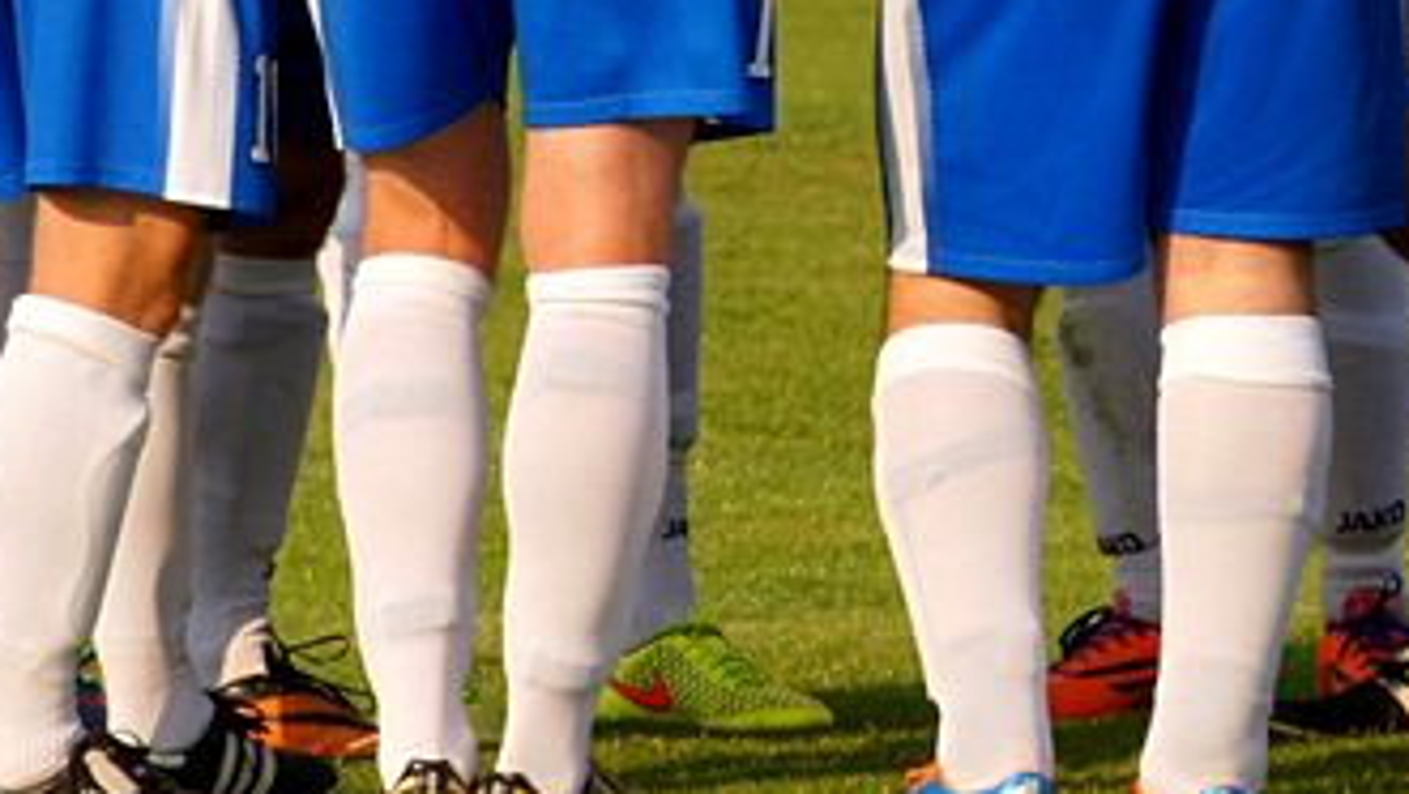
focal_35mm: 930
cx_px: 828
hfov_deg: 2.3
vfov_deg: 1.3
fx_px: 34763
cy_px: -271
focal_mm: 230
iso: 200
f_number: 7.1
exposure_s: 1/1000
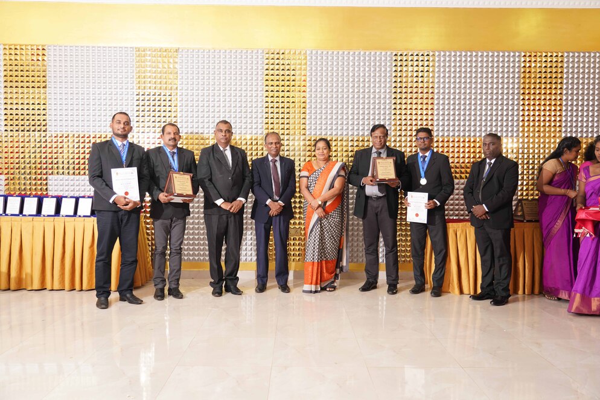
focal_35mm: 31
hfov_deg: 60.3
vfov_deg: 42.3
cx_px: 300
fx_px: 517
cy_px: 200
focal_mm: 31
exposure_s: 1/250
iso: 800
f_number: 4
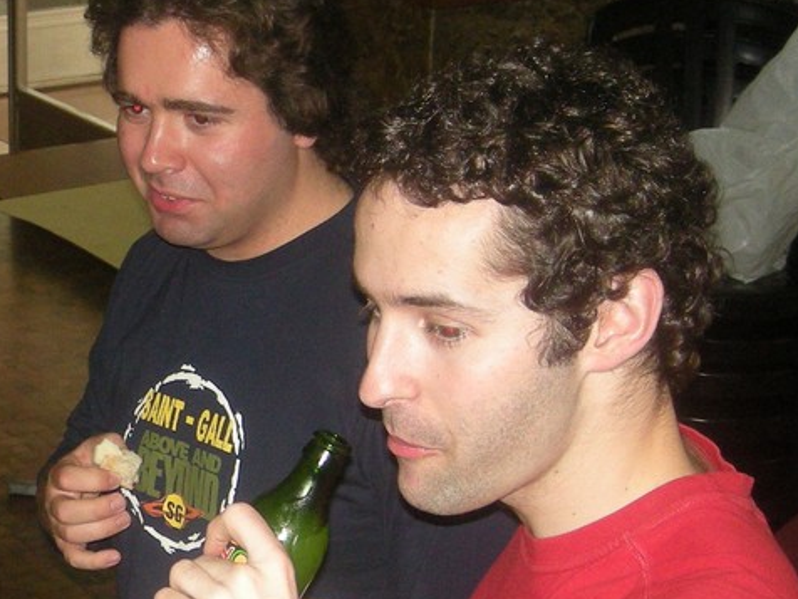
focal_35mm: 96
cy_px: 328
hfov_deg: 19.8
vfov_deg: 15.4
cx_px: -24
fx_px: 2213
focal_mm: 5.7
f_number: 2.8
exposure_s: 1/60
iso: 186
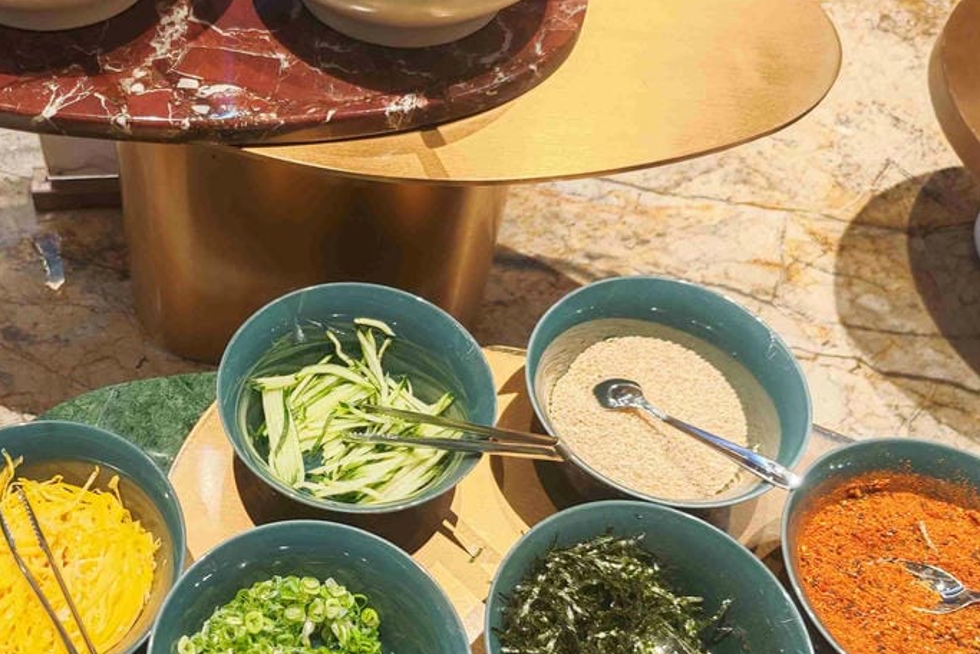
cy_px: 354
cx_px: 235
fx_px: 1144
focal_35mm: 42
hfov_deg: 44.7
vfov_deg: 31.9
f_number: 1.63
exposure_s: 1/60.1
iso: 640
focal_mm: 8.72
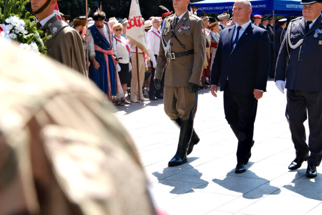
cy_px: 89
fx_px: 599
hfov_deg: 30.1
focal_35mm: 67
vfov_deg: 20.3
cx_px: 176
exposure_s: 1/100
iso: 125
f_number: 5
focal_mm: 30.7
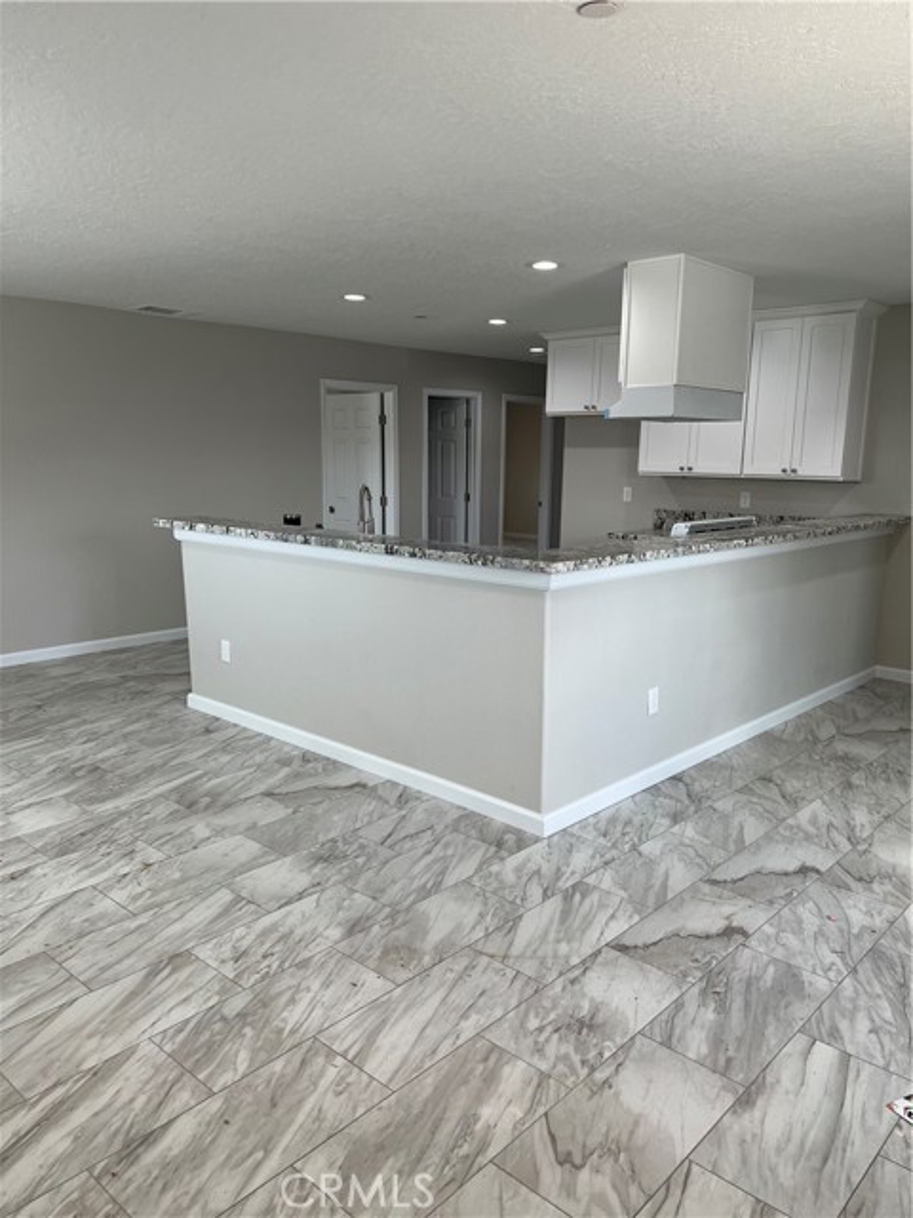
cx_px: 456
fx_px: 914
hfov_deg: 53.1
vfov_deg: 67.3
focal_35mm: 26
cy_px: 609
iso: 40
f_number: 1.5
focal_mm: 5.7
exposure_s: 1/120
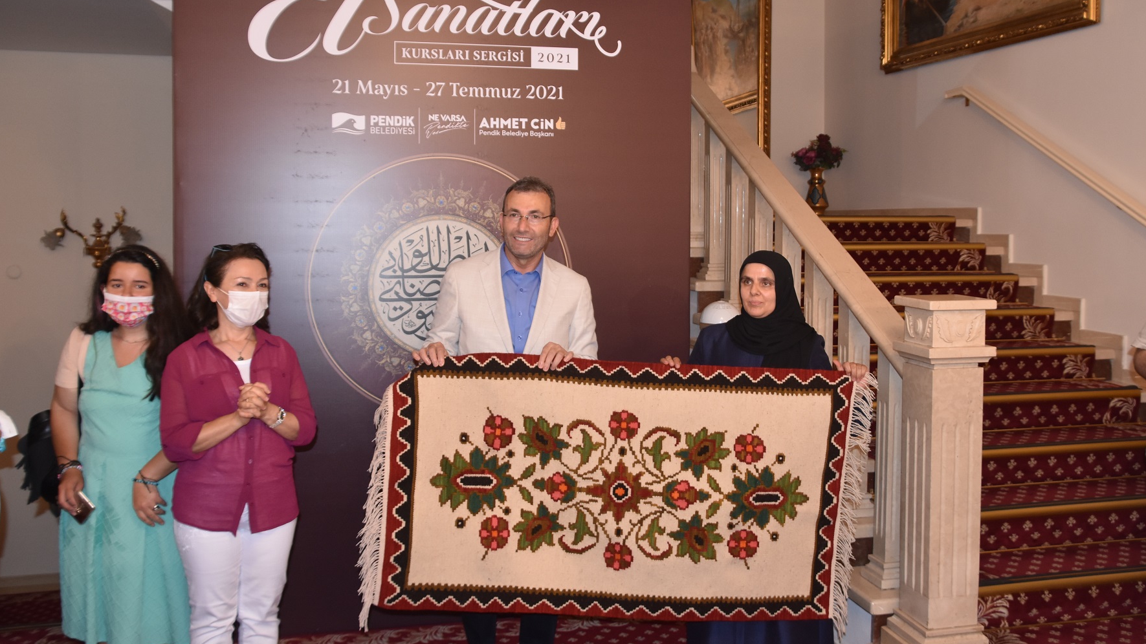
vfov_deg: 35.0
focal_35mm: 34
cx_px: 578
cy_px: 270
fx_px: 1019
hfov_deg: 58.7
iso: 800
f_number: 3.5
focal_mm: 21
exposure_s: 1/60
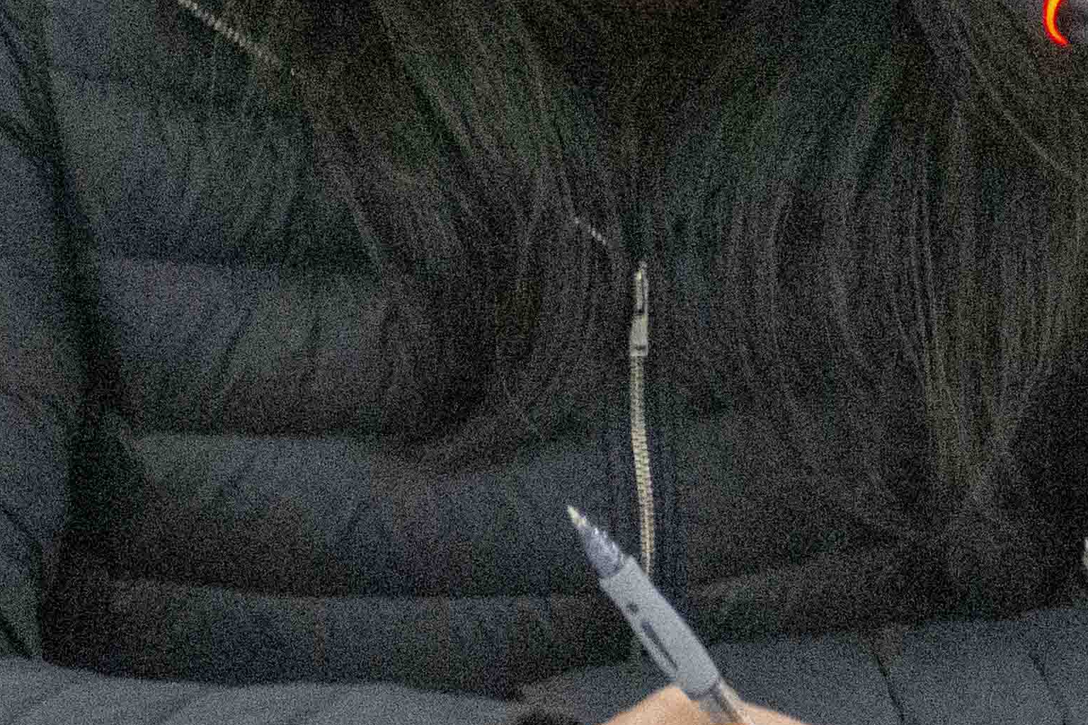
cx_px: 920
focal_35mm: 410
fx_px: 12388
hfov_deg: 5.0
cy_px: 247
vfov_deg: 3.4
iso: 14400
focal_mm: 70
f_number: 5
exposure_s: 1/200
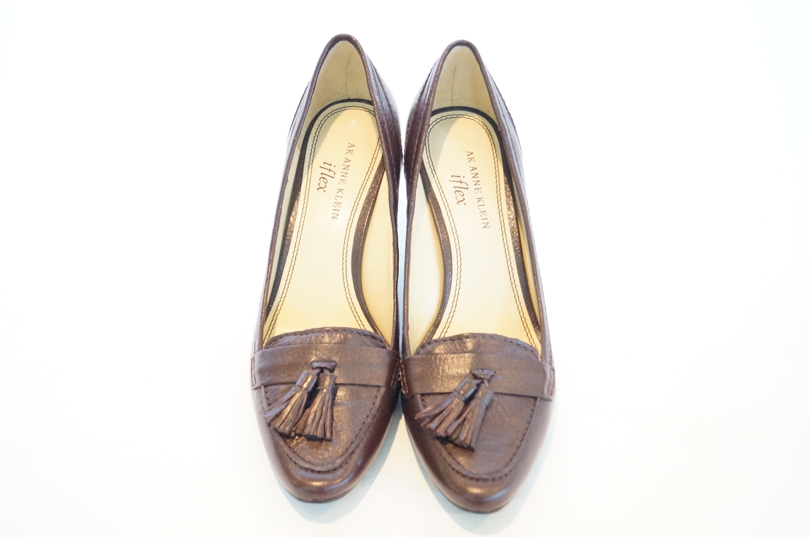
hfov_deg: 37.9
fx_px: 1178
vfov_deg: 25.7
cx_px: 404
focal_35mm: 52
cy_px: 268
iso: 3200
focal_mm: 35
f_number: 4.5
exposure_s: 1/50
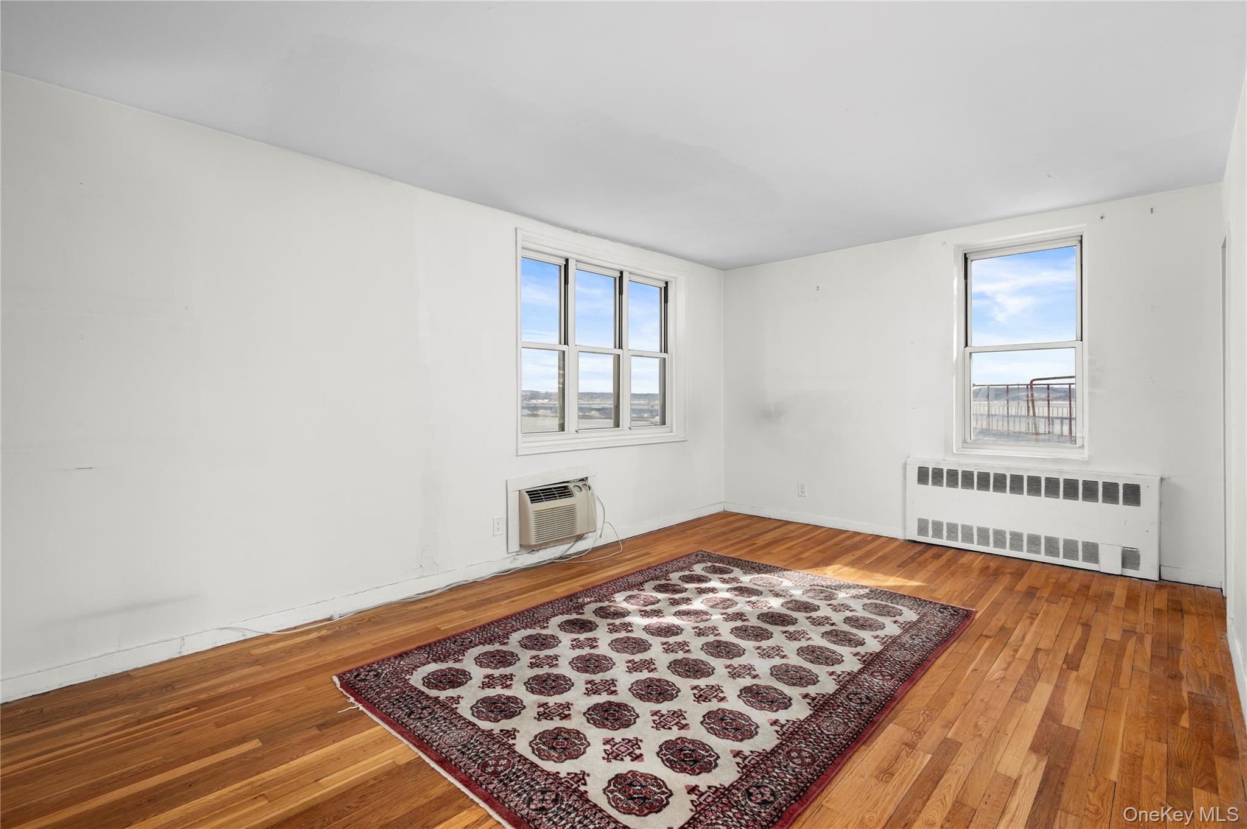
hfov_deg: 96.8
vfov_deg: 73.7
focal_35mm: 16
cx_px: 624
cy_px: 414
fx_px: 554
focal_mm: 16
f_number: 7.1
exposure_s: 1/13
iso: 320
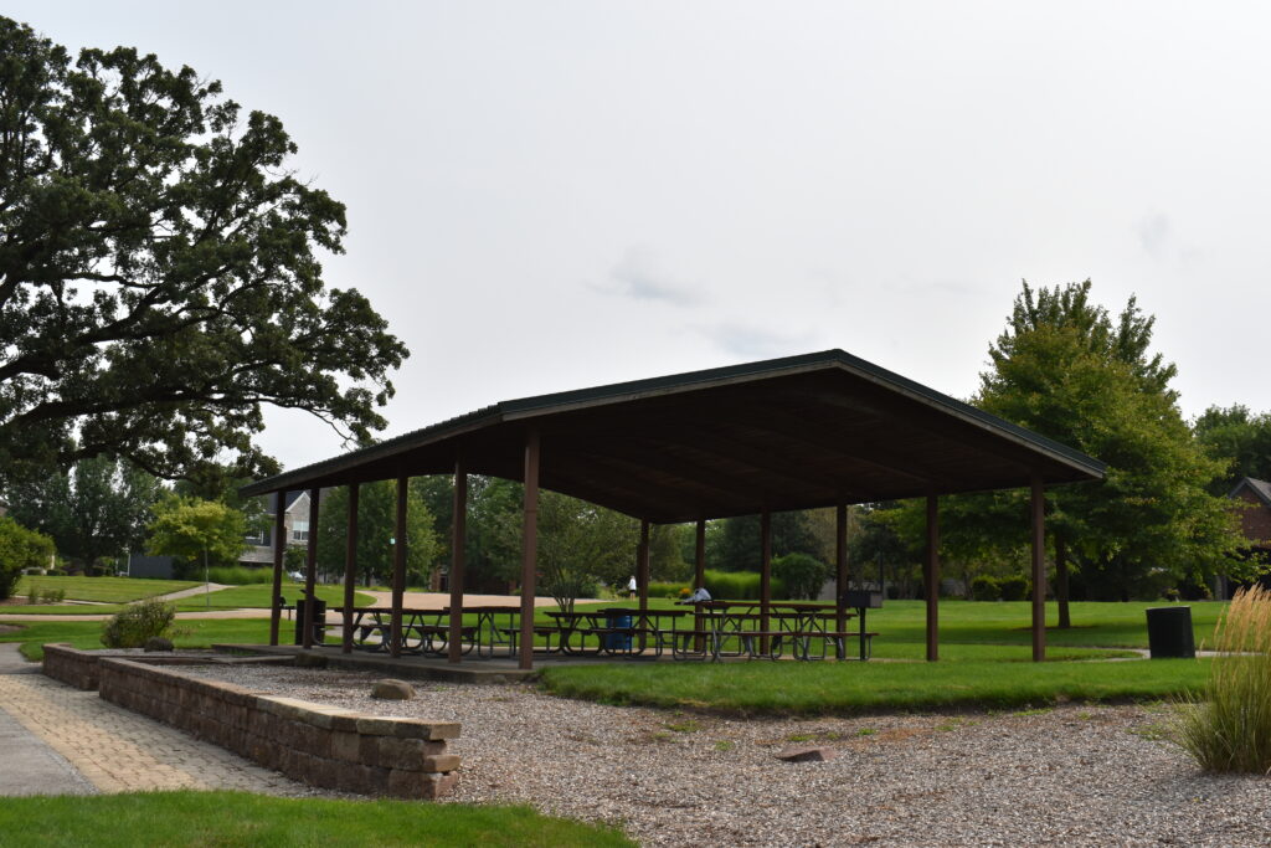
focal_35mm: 42
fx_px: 1483
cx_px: 636
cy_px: 424
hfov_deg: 46.4
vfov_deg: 31.9
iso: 100
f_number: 11
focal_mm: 28
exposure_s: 1/200
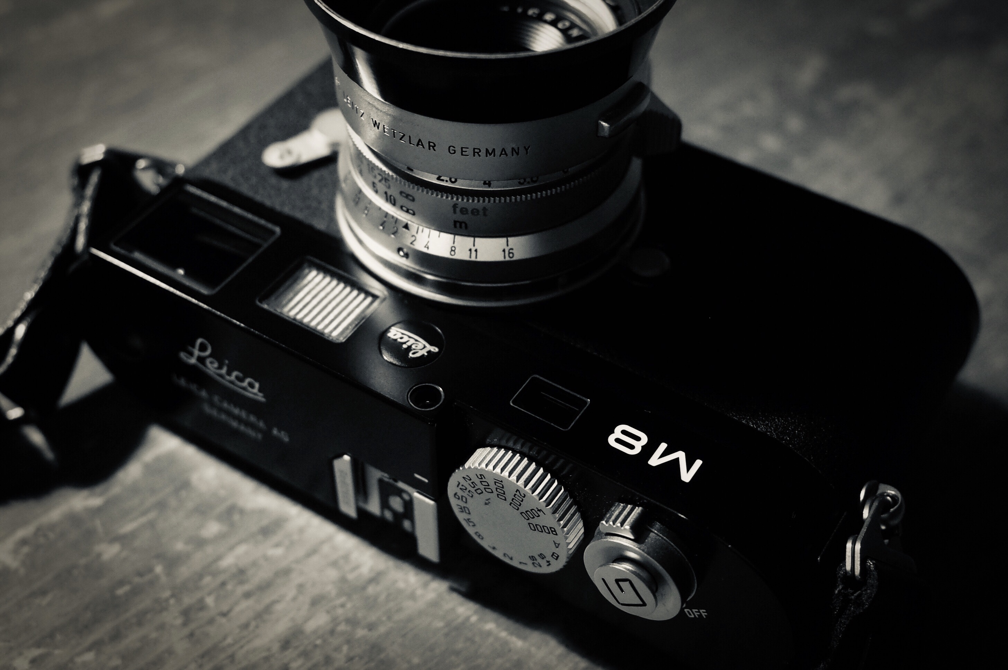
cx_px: 504
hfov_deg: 41.9
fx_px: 1315
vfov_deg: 28.6
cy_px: 335
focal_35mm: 47
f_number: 2.8
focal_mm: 18.3
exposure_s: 1/25
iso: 800
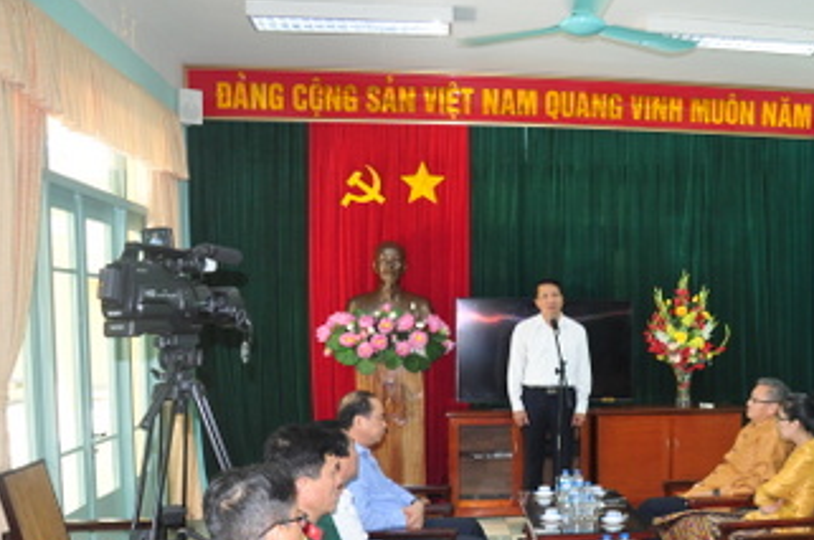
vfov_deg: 31.2
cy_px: 408
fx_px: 948
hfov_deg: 44.7
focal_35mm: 42
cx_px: 624
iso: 800
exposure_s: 1/50
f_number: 5.6
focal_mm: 18
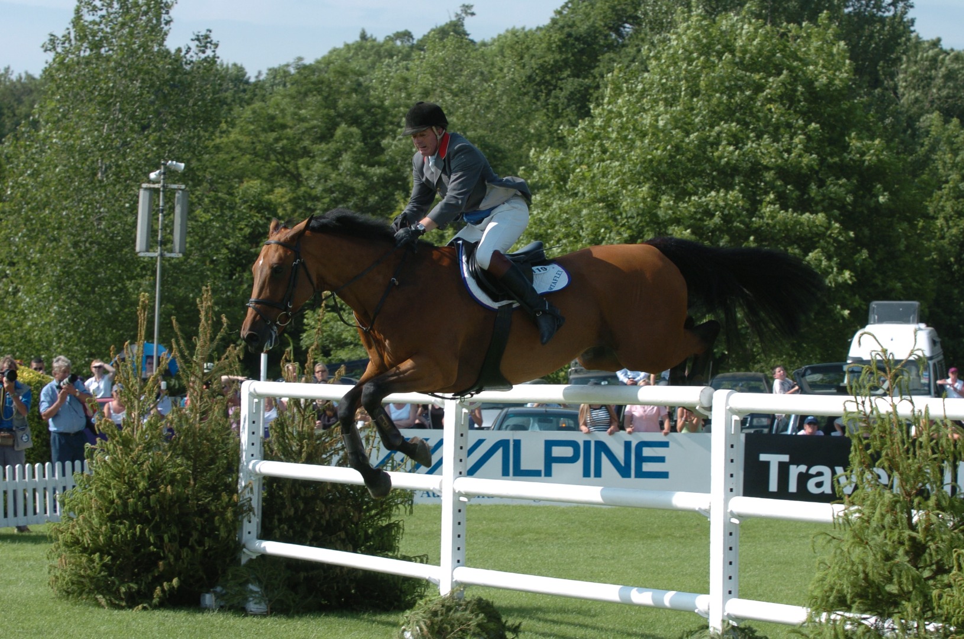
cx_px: 482
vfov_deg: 11.4
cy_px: 320
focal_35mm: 120
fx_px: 3207
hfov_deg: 17.1
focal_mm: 80
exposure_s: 1/640
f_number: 5.6
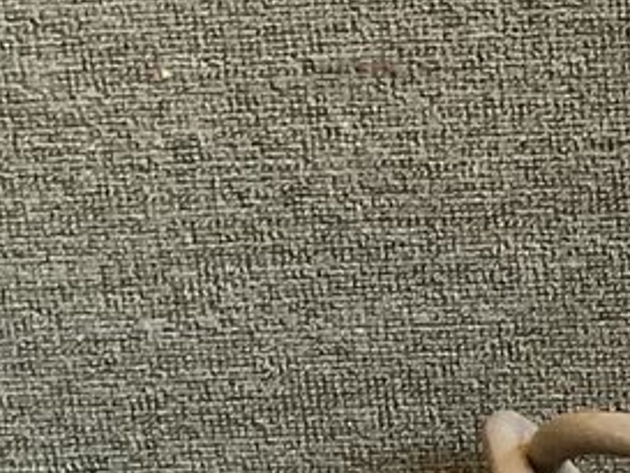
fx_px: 3132
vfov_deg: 7.8
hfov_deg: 10.9
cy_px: 1279
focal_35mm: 172
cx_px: 1033
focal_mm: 3.3
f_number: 2.4
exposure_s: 1/50
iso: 125
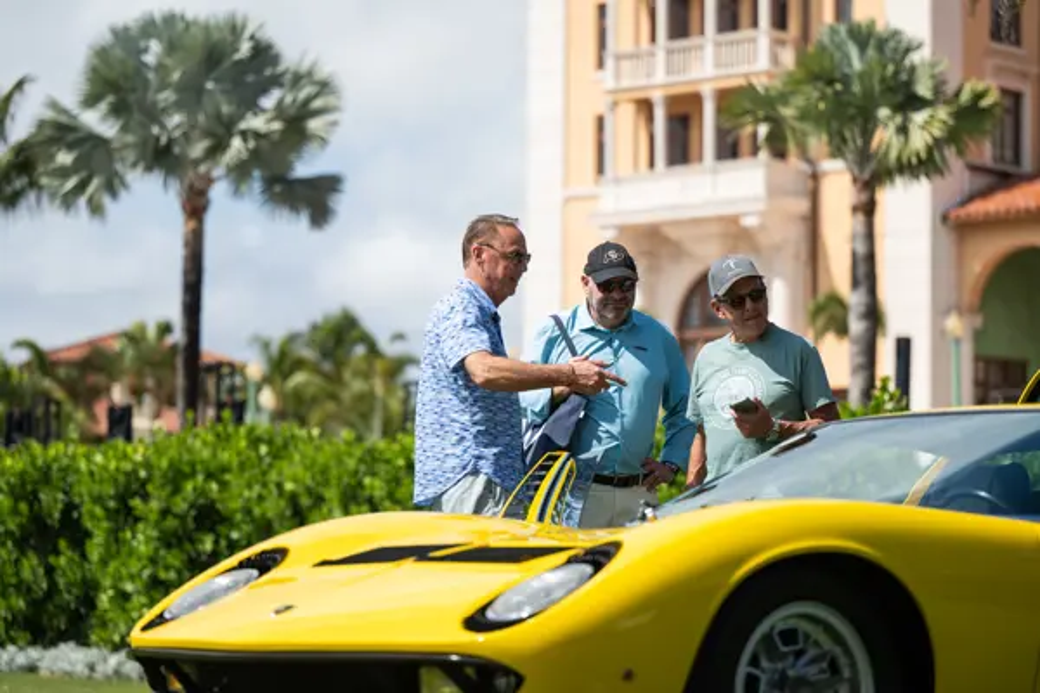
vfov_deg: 12.5
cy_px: 346
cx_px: 520
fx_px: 3178
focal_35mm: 110
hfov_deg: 18.6
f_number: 2.8
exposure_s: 1/1250
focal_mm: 110
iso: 64
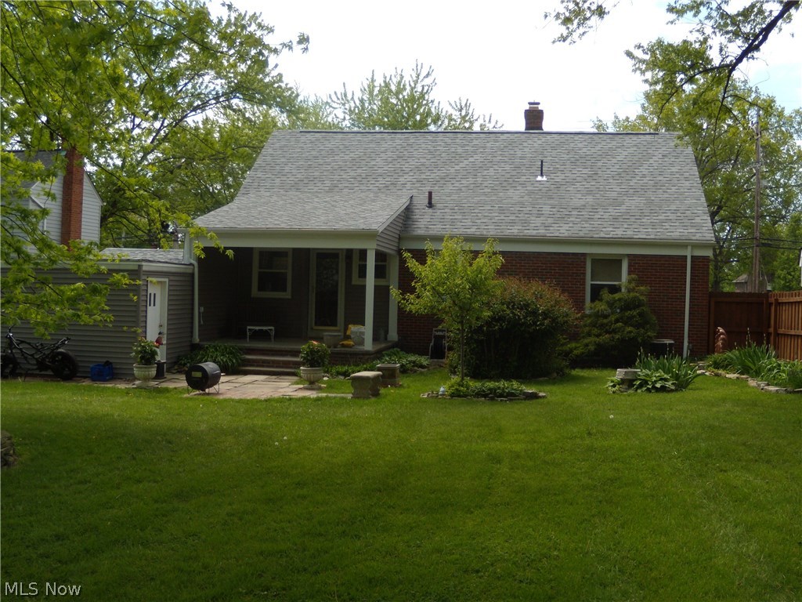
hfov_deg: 51.4
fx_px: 834
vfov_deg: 39.7
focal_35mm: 36
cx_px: 401
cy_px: 301
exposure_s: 1/500
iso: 80
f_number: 3.6
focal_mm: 6.4
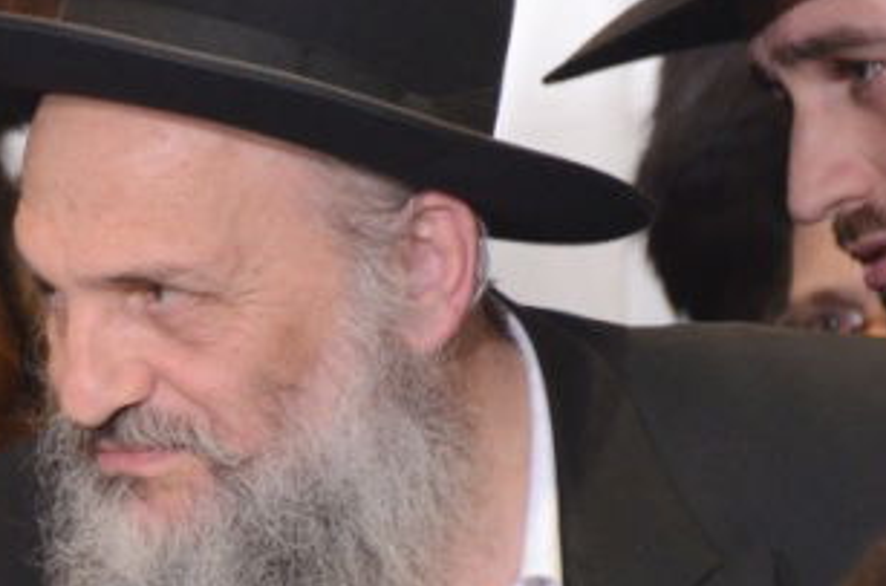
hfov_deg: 1.9
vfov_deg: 1.2
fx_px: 27027
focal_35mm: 1101
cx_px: -315
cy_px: 647
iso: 1250
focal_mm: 220
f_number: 5.3
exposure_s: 1/125
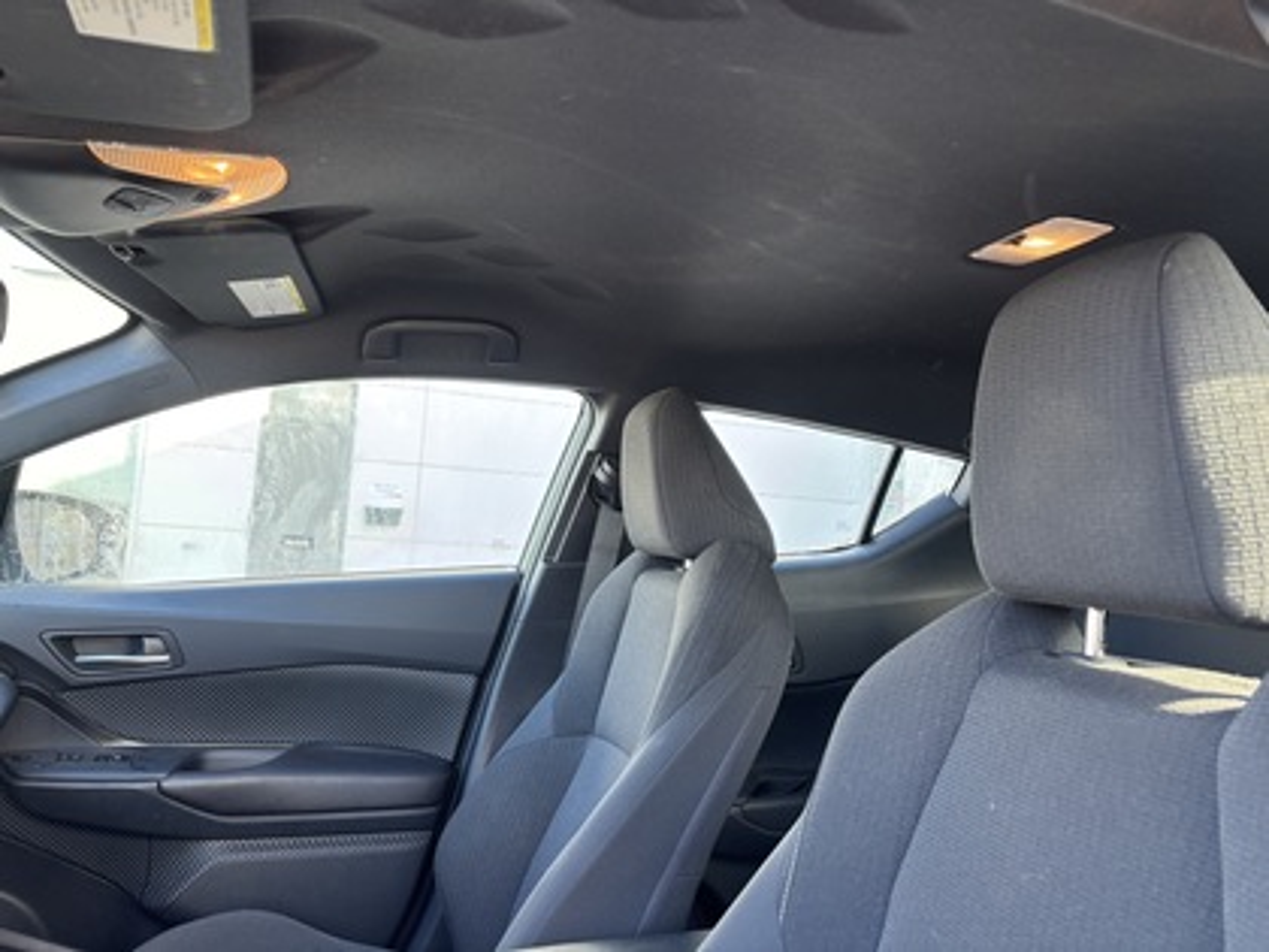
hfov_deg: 67.3
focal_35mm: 26
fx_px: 953
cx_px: 634
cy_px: 476
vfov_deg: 53.1
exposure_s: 1/121
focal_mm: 5.96
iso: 64
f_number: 1.6
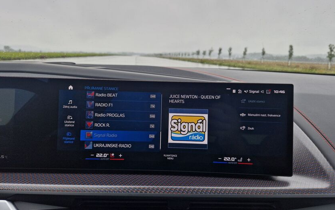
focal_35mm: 25
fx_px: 228
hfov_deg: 72.5
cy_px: 103
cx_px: 171
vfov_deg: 49.3
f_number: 1.8
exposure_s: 1/100
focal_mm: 5.54
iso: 50
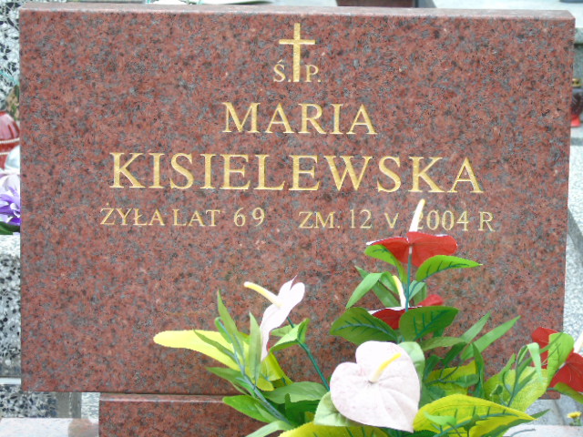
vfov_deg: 10.4
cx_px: 292
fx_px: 2392
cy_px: 218
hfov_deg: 13.9
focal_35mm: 142
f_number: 4.7
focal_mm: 25
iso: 200
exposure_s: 1/125
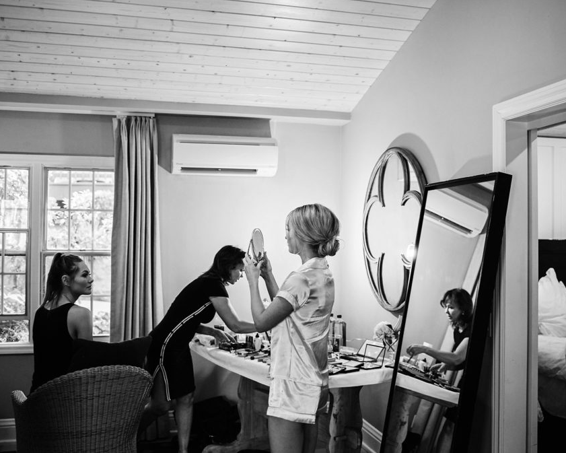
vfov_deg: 37.3
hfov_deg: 45.7
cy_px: 227
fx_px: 670
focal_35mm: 40
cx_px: 316
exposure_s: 1/200
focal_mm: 35
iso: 200
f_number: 2.2
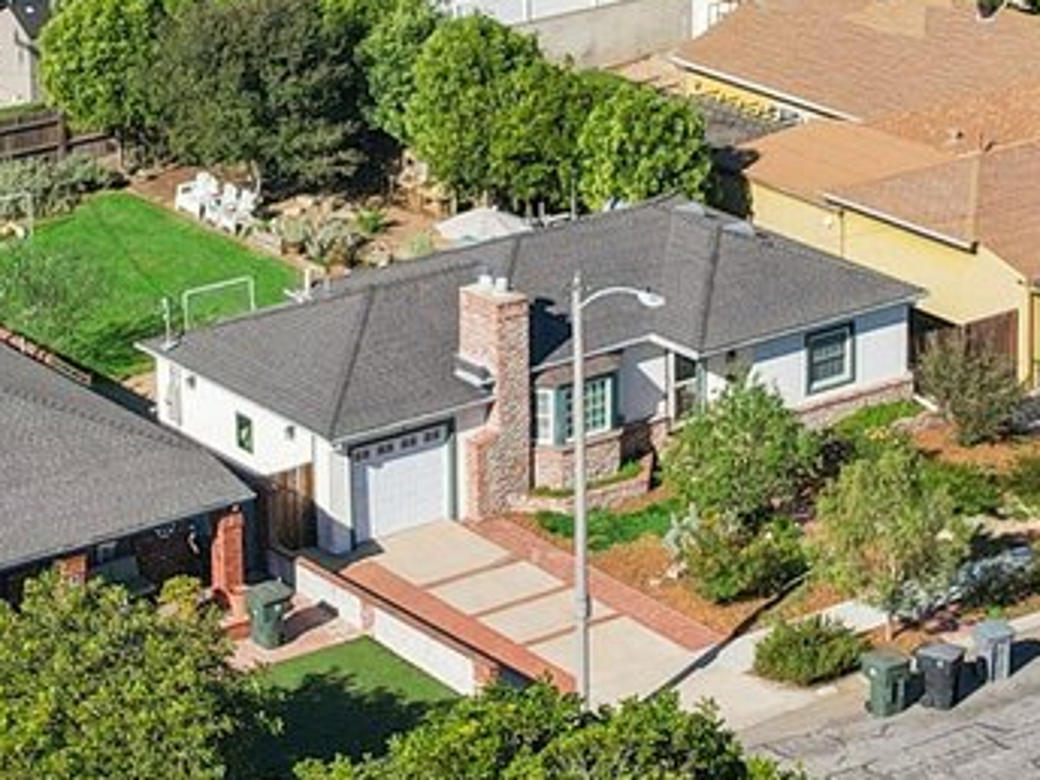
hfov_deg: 15.6
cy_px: 192
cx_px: 562
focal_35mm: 126
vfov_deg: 11.7
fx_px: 3786
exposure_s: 1/2500
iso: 130
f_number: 2.8
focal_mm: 8.4
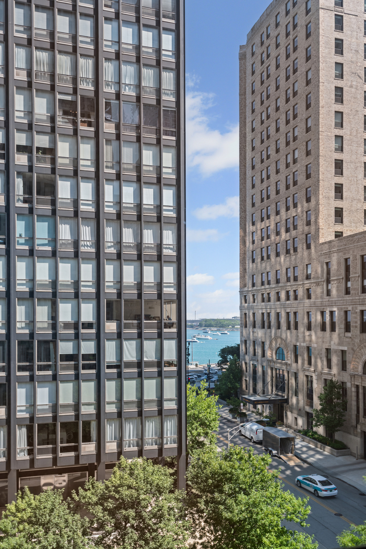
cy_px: 274
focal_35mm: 30
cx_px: 183
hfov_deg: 43.6
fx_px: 457
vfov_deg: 61.9
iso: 400
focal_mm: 30
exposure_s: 1/125
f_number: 8
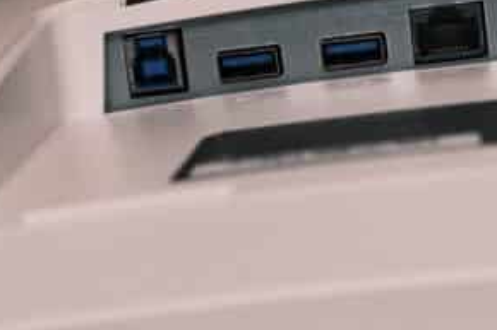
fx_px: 1394
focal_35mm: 101
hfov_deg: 20.2
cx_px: 228
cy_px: 157
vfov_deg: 13.5
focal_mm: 50
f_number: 8
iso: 2500
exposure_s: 1/150
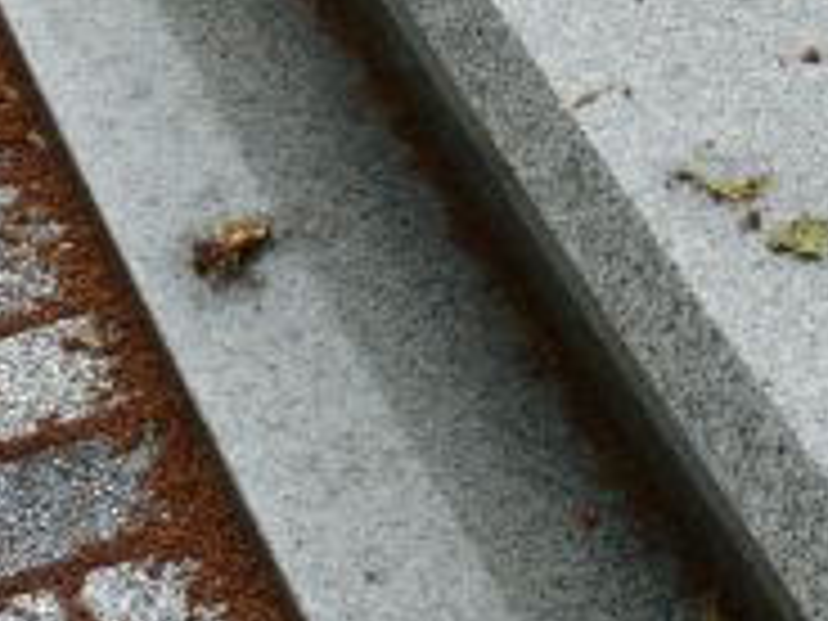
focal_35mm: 122
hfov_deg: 15.6
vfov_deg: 11.8
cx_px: 994
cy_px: -158
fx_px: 2918
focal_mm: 7.4
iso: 100
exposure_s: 1/80
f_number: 2.8
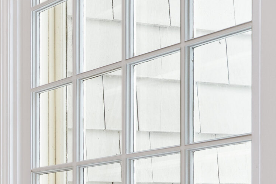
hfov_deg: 15.8
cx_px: -180
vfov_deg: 11.4
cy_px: 290
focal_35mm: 115
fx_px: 882
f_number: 8
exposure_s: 1/5
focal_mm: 28
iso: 320
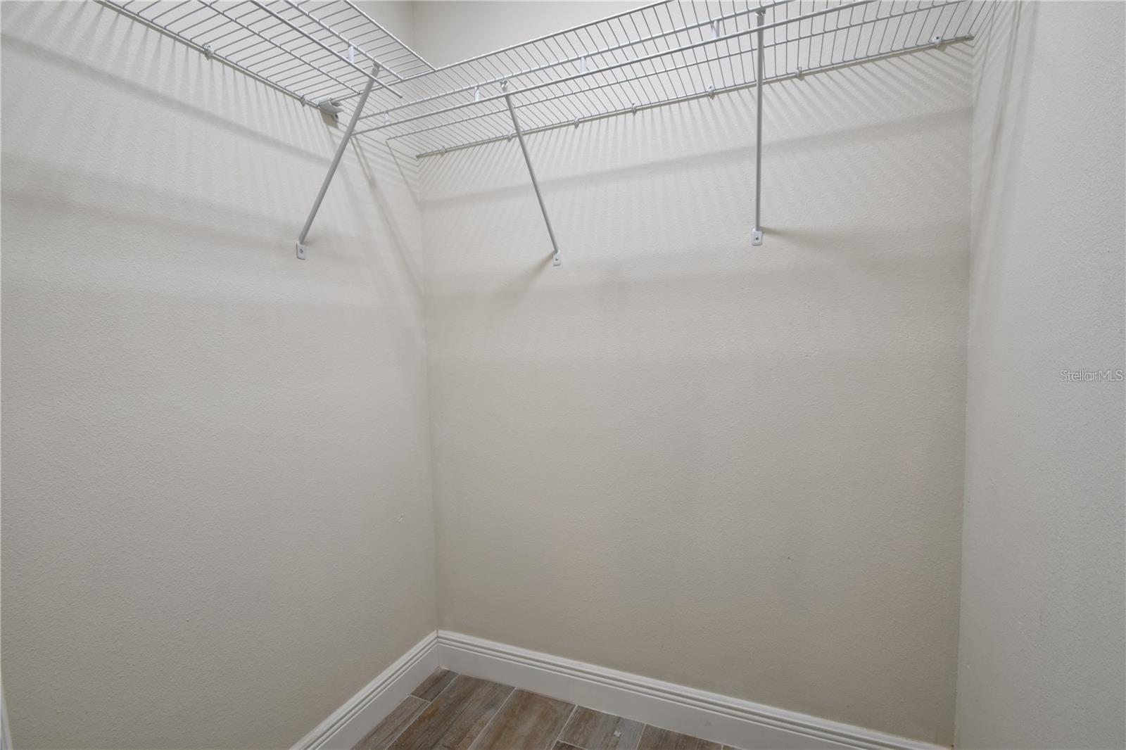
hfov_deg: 100.4
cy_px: 375
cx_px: 563
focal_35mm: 15
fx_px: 469
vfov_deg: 77.3
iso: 100
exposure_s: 2
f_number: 22
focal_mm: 10
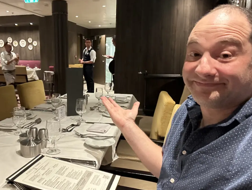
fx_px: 226
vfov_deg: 45.4
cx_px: 88
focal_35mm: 31
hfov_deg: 57.3
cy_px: 90
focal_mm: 2.69
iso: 250
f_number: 1.9
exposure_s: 1/30
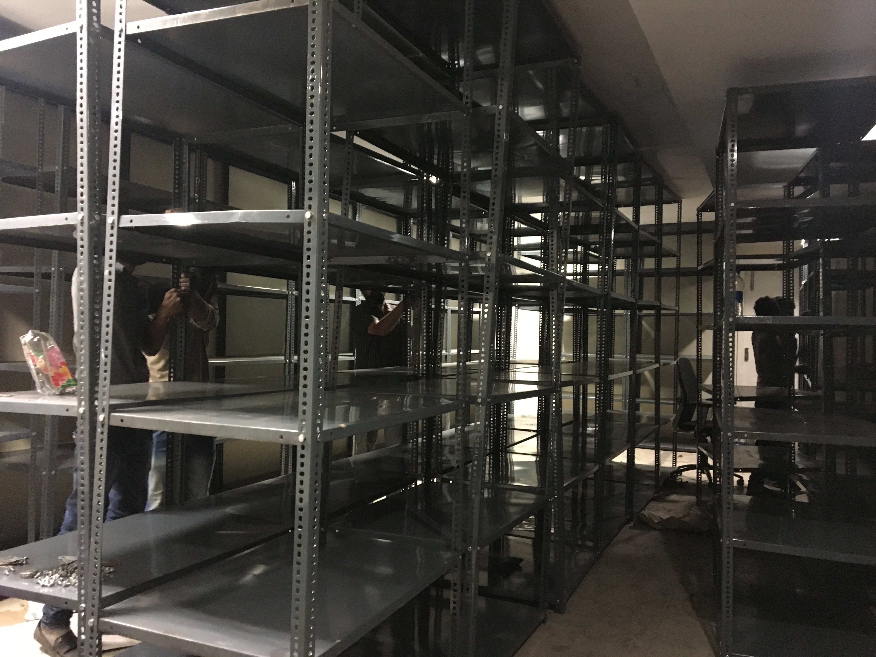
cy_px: 328
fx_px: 734
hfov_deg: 61.7
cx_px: 438
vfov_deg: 48.2
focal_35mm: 29
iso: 400
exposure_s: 1/17
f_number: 2.2
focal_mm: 4.15
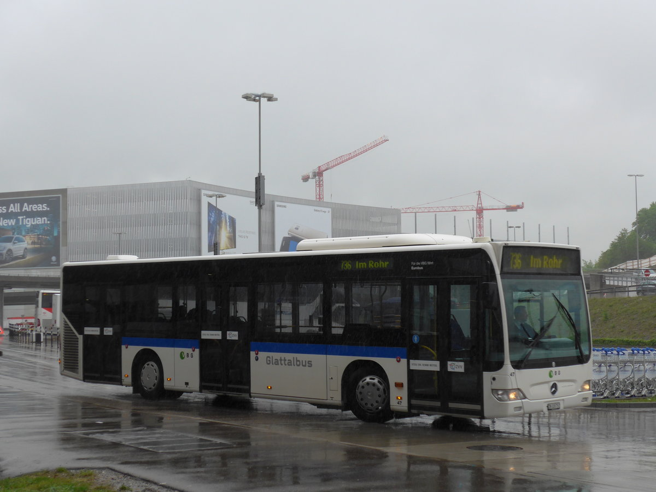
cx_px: 328
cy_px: 246
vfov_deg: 24.8
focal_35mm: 59
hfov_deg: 32.7
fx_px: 1118
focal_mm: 12
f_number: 3.5
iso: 125
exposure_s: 1/250
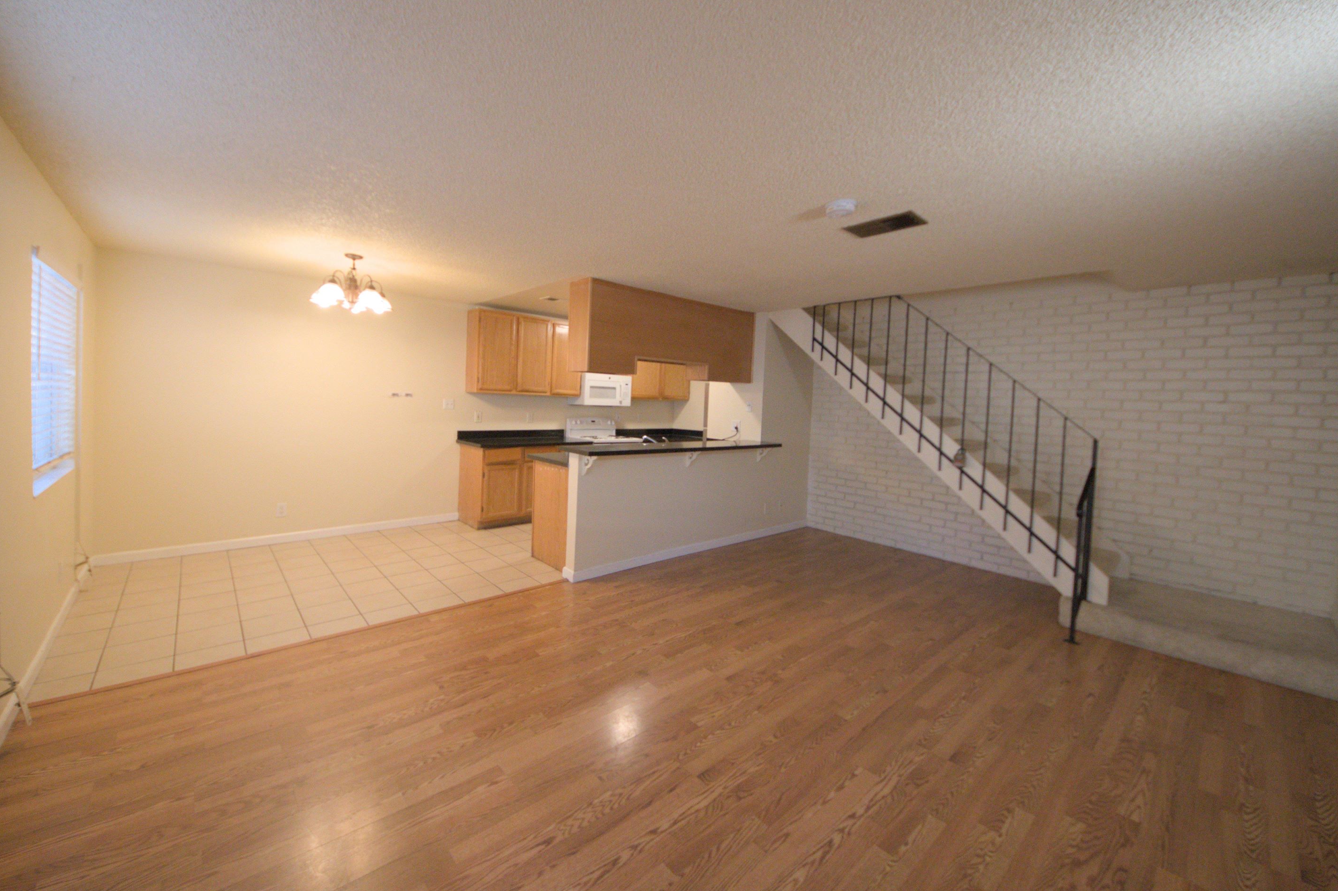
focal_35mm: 13
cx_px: 625
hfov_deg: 108.2
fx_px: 483
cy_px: 412
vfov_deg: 85.2
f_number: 4.5
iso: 1400
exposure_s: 1/125
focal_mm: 8
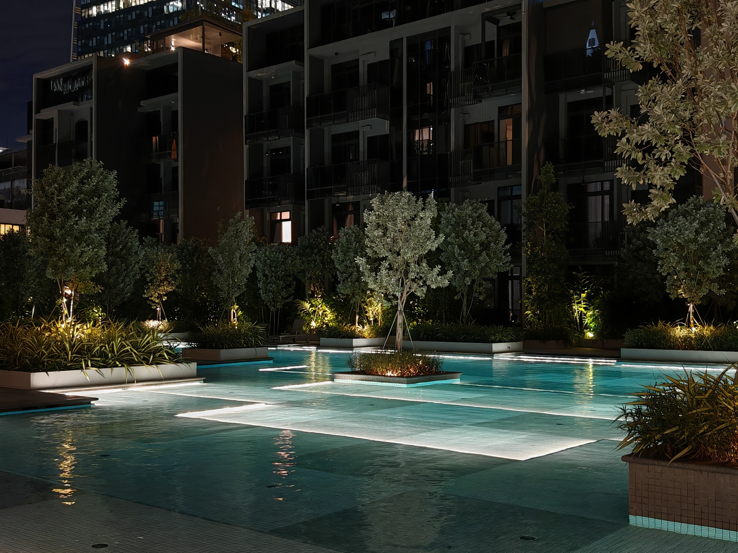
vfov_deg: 37.7
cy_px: 276
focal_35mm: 38
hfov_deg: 49.0
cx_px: 369
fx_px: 810
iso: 400
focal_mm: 6.83
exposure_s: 1/20
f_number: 1.4
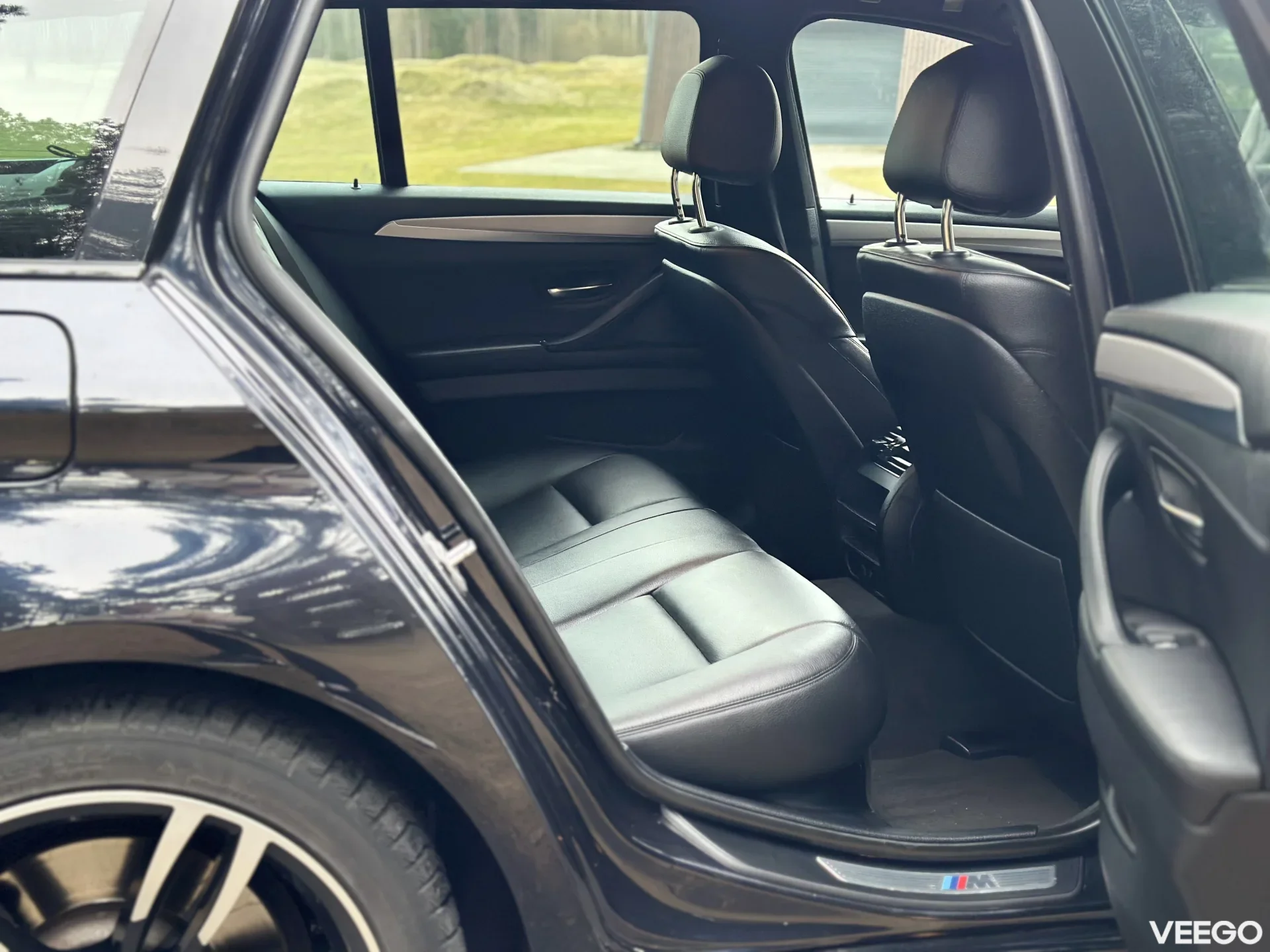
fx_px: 1761
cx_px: 635
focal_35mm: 48
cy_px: 476
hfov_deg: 39.7
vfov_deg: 30.3
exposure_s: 1/60
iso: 125
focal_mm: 6.86
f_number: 1.78
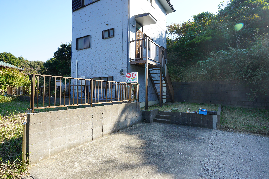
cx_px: 134
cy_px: 90
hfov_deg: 84.0
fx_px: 149
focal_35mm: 20
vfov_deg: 61.9
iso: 100
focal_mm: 20
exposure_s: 1/100
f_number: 5.6
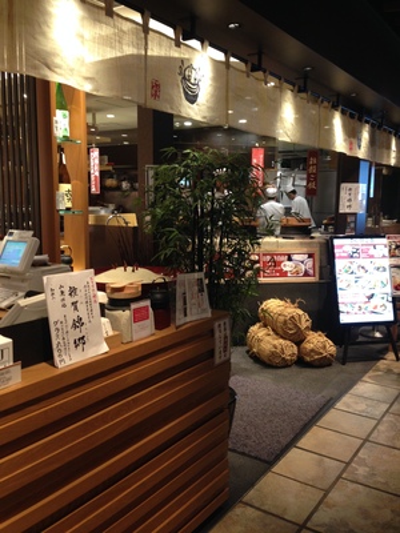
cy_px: 266
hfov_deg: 42.9
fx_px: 508
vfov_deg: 55.4
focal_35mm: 33
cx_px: 200
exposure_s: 1/20
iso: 100
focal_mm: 4.12
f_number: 2.4
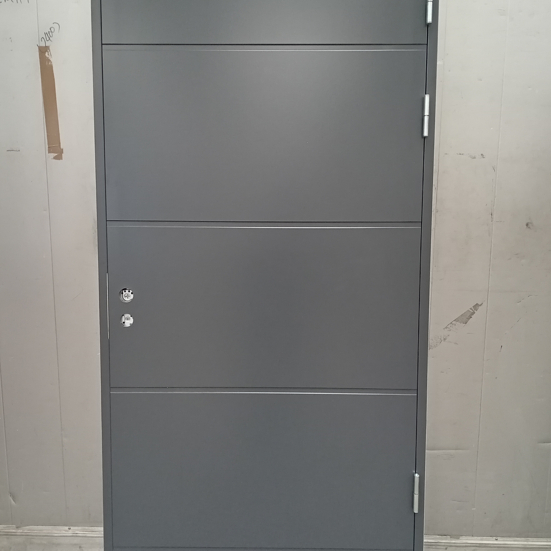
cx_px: 276
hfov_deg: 51.1
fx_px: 576
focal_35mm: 32
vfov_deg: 51.1
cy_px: 286
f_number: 1.8
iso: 1804
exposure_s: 1/16.7
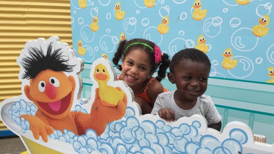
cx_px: 139
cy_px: 95
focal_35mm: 33
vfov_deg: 35.5
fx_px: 240
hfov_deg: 59.5
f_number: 2.2
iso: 32
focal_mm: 4.15
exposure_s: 1/989
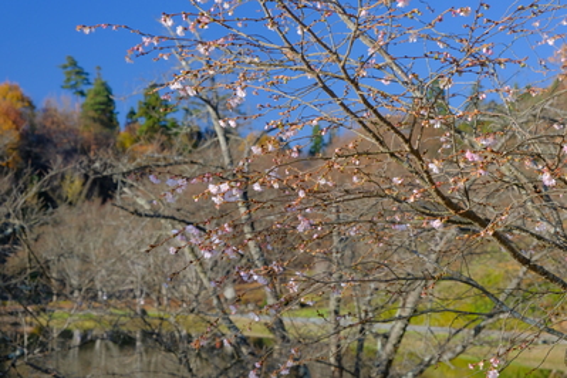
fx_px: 1307
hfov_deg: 24.5
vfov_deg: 16.5
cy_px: 189
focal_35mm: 83
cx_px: 284
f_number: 11
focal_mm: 55
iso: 800
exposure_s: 1/100
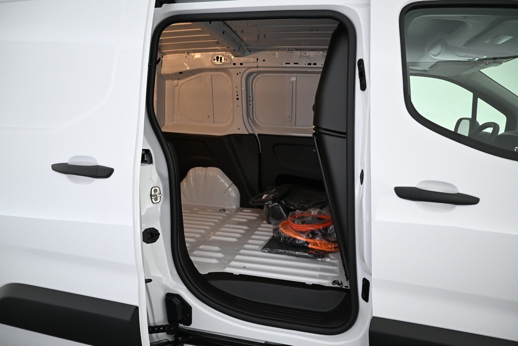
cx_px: 259
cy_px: 173
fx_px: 345
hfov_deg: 73.7
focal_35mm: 24
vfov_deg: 53.1
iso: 640
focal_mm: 16
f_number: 3.5
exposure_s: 1/30
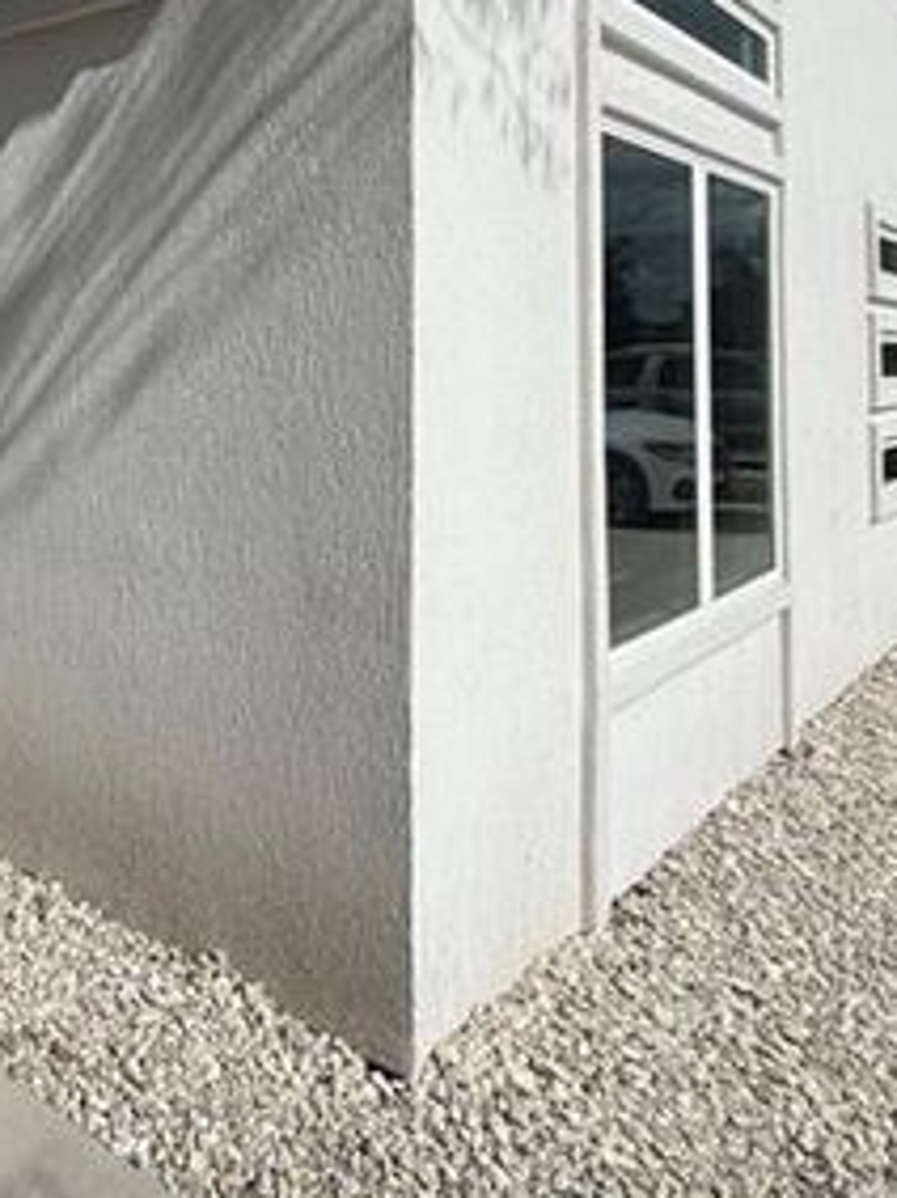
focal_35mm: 33
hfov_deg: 39.2
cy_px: 282
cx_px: 55
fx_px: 1141
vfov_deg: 52.6
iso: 32
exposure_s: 1/3906
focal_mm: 2.22
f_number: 2.2
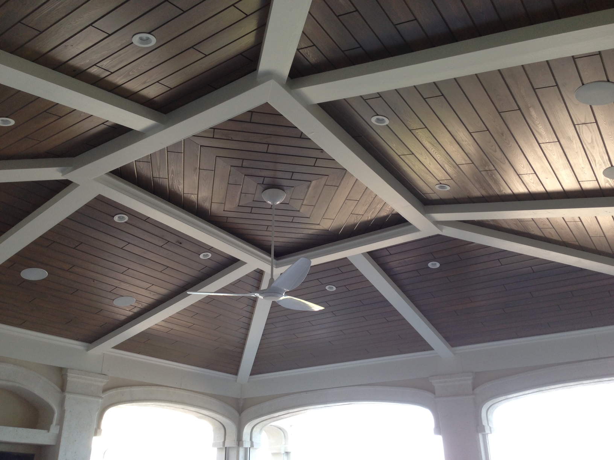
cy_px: 230
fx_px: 585
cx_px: 307
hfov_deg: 55.4
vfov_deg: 42.9
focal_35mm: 33
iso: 50
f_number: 2.4
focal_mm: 4.12
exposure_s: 1/60
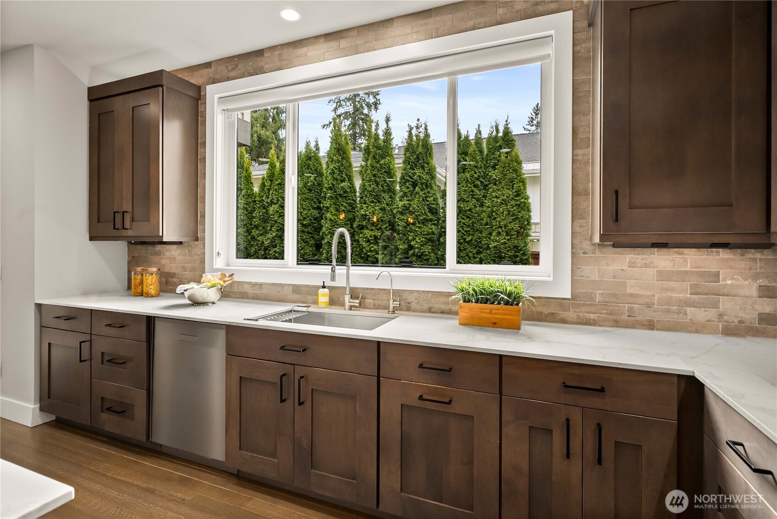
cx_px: 388
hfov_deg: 96.7
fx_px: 345
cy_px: 260
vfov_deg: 73.8
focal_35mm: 16
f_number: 7.1
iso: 1000
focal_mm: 16
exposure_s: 1/30
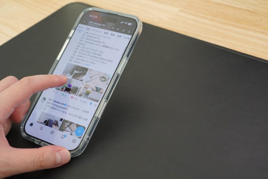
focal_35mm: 52
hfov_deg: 37.8
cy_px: 90
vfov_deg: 25.8
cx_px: 134
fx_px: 391
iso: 3200
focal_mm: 35
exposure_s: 1/60
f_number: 5.6
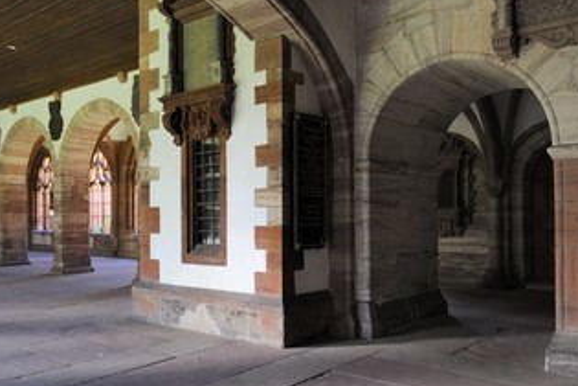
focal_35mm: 32
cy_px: 149
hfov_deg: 58.7
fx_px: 514
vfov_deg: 40.9
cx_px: 268
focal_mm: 24
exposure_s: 1/60
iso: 400
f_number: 4
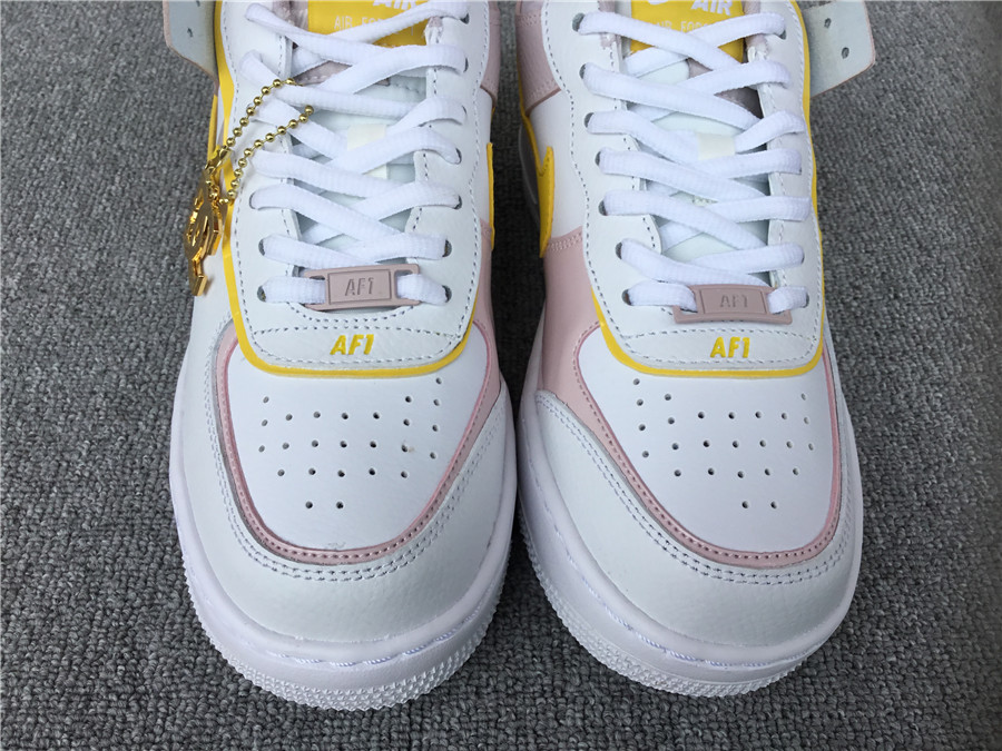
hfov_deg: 58.4
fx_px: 897
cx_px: 501
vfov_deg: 45.4
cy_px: 376
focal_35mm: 31
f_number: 2.4
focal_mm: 3.3
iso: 25
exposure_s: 1/550
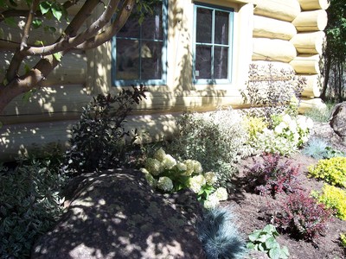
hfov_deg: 47.9
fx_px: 390
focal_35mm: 39
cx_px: 173
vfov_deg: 36.8
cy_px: 130
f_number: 3.4
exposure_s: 1/350
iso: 100
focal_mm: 8
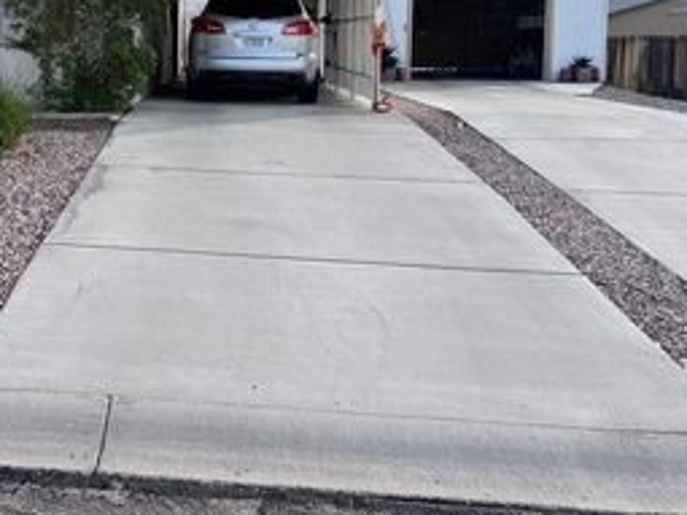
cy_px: 109
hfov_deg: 39.0
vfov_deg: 30.2
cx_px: 145
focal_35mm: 47
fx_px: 932
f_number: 1.78
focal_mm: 6.76
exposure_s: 1/2959
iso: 80
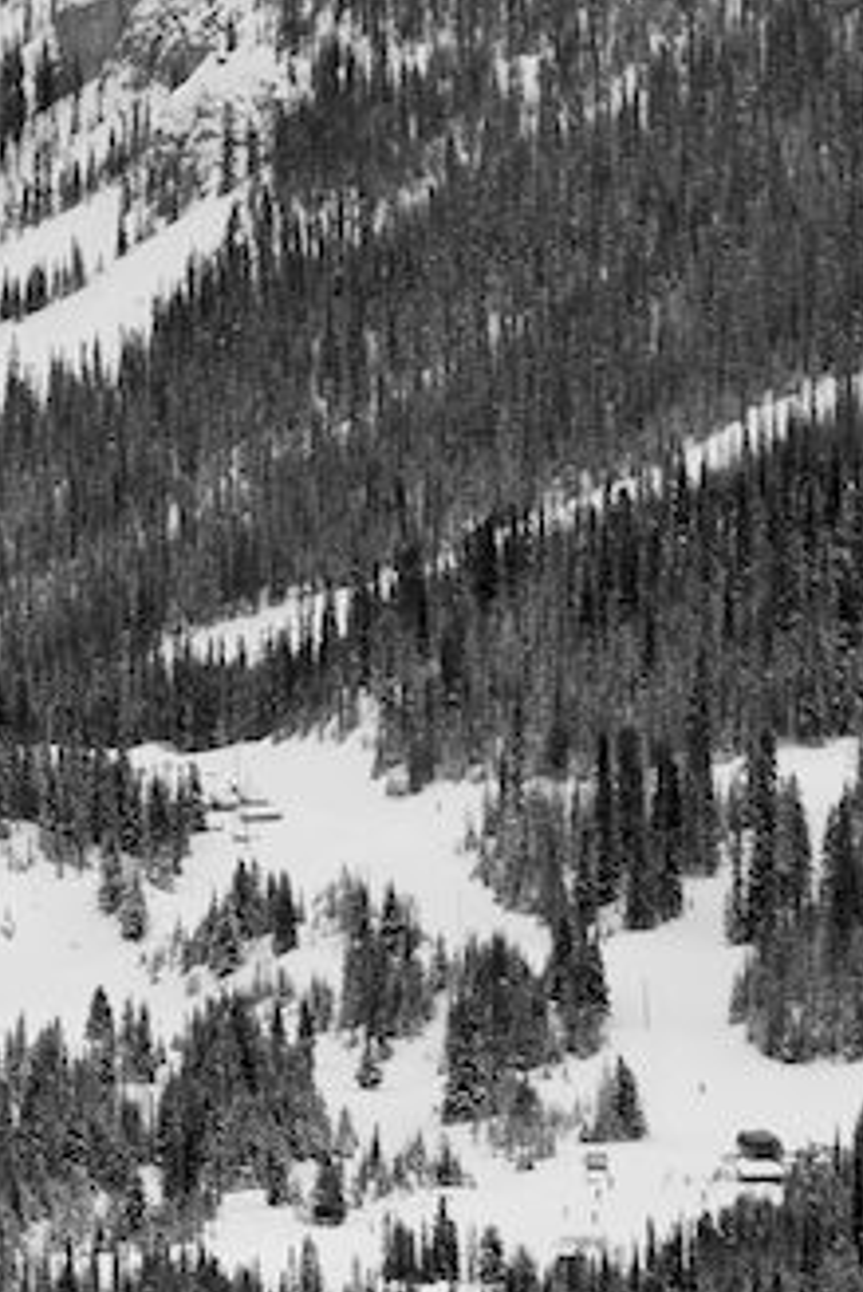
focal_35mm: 322
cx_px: -1210
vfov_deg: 6.4
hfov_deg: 4.2
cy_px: 490
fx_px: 11564
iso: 200
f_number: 11
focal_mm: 55
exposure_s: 1/640
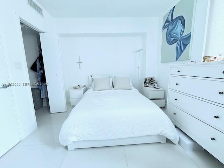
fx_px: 91
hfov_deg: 102.1
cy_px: 84
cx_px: 112
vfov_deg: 85.7
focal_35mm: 14
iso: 500
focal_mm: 2.22
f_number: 2.2
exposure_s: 1/60
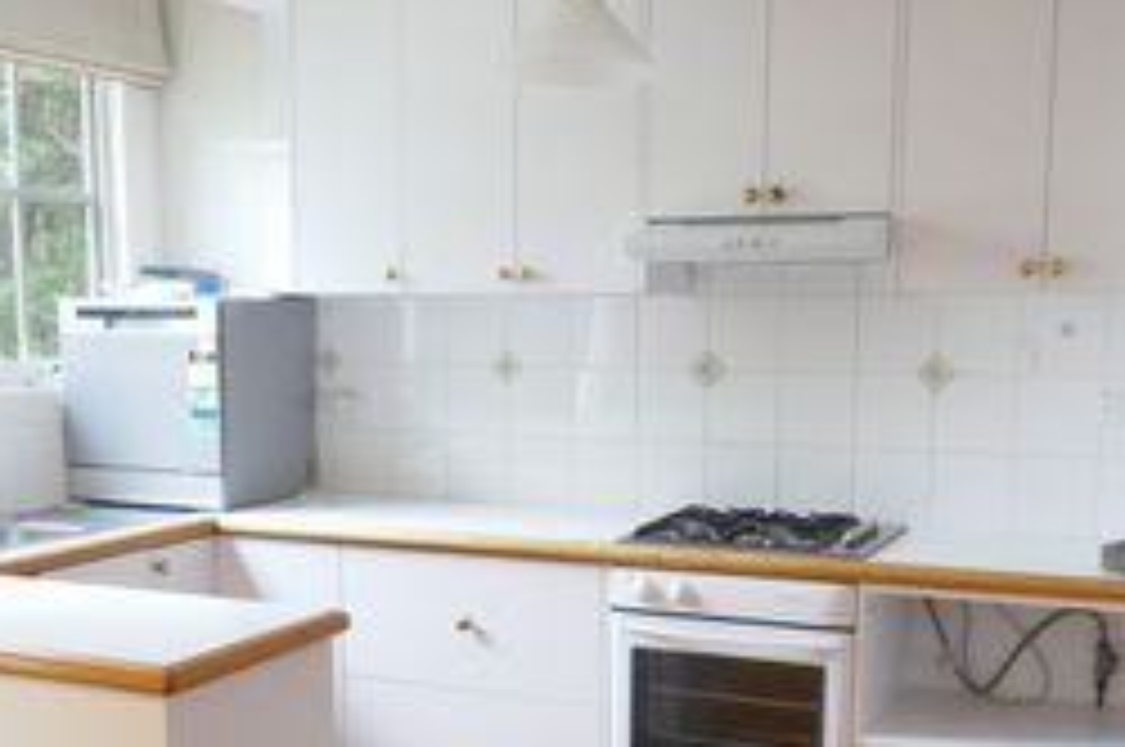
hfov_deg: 41.9
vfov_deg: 28.2
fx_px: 1467
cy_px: 551
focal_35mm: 47
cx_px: 500
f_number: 2.8
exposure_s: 1/60
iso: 800
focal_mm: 9.1
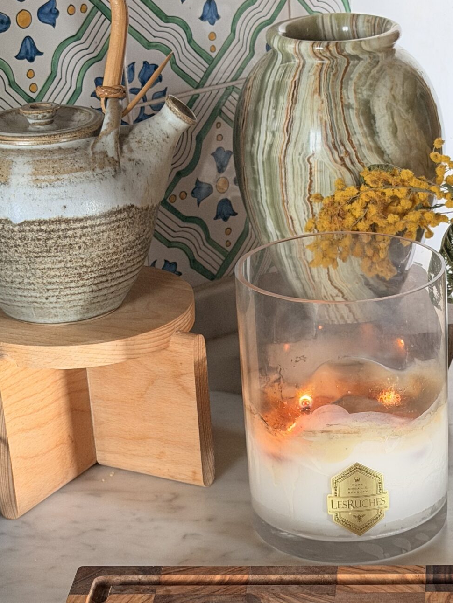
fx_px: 1657
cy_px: 461
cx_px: 403
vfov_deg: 20.5
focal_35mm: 95
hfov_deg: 15.4
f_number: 1.78
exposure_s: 1/41
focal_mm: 6.76
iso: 250
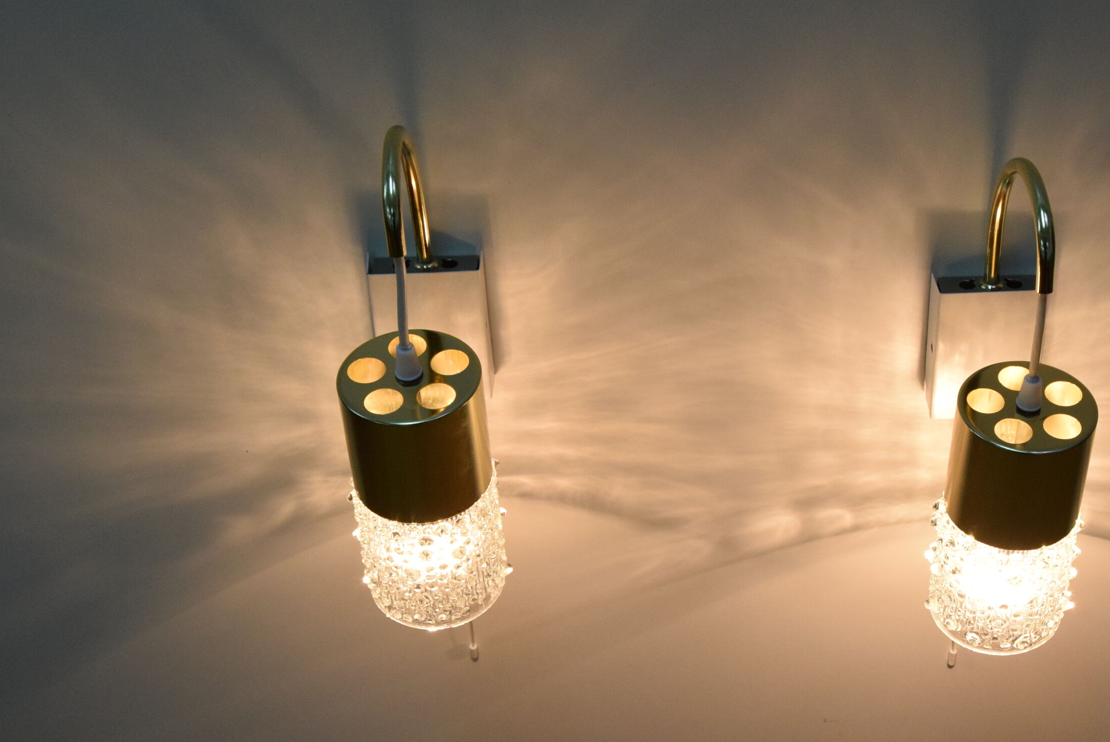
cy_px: 421
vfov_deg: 22.3
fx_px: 1882
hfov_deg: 32.6
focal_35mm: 61
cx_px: 734
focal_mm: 30
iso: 1600
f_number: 7.1
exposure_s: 1/200
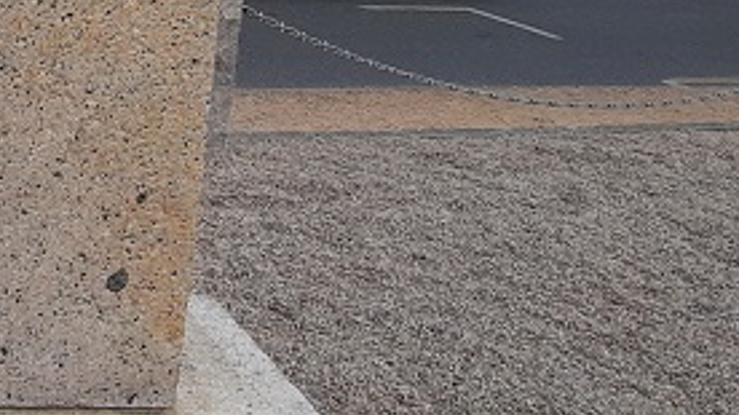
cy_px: 99
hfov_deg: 28.0
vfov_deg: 20.5
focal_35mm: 58
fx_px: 1136
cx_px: -281
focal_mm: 1.87
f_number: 2.4
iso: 40
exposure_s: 1/758
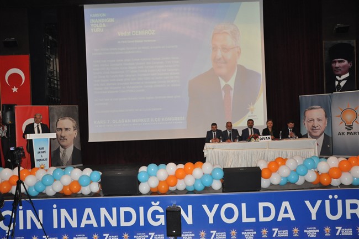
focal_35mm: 33
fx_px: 329
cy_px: 120
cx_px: 180
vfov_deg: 39.9
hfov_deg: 57.3
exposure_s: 1/60
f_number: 4.5
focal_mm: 22
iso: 1250
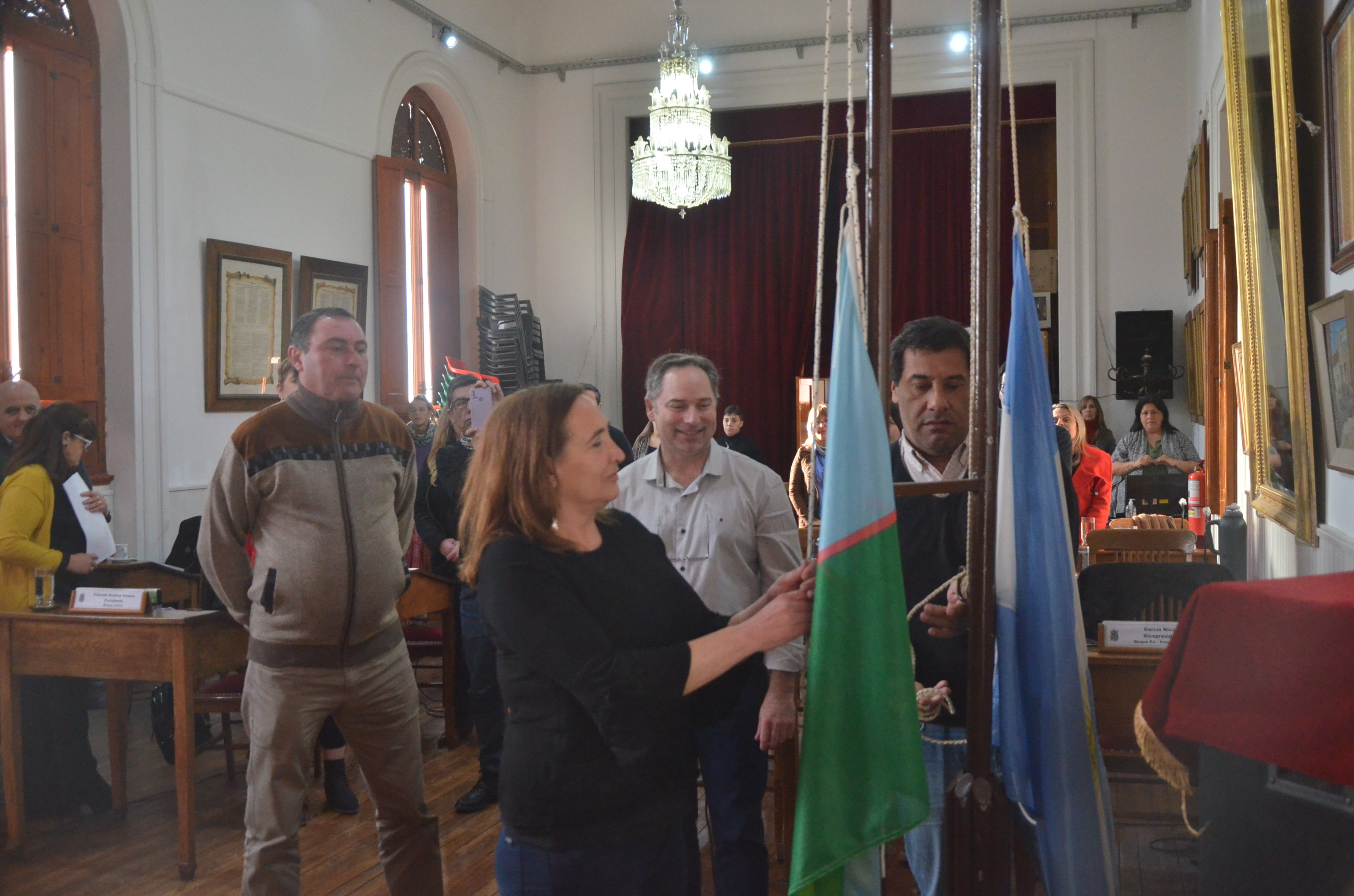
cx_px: 677
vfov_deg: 36.7
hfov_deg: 53.2
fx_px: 1351
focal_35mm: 36
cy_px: 448
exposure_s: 1/400
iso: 2000
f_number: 4.5
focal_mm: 24
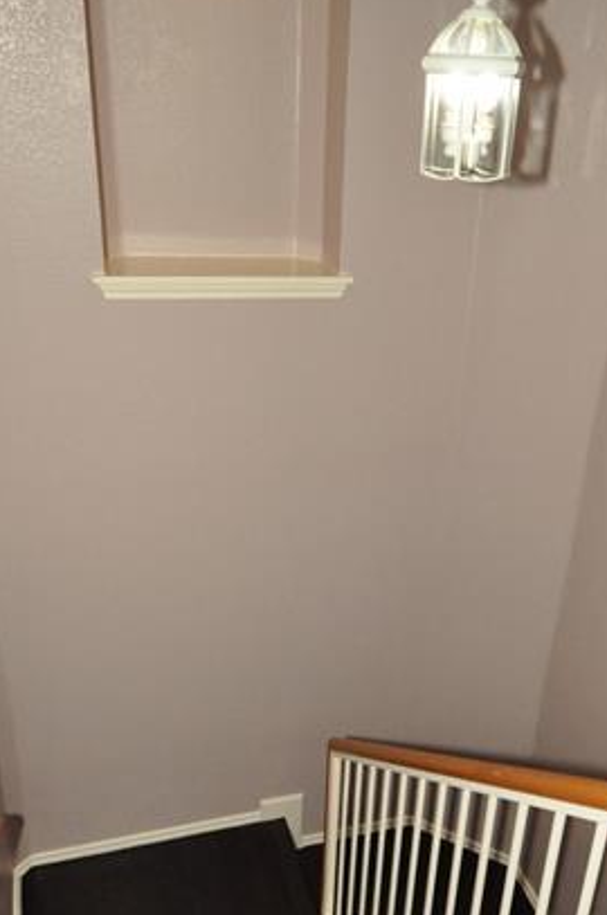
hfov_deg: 38.5
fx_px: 863
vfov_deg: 55.4
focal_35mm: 34
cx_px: 387
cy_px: 560
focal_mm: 12
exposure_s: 1/200
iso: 2000
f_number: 7.1
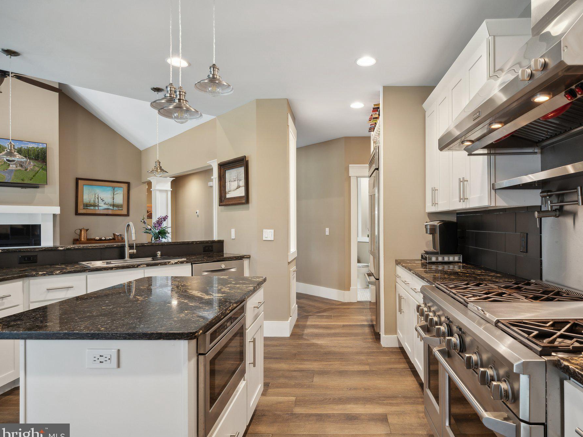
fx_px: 337
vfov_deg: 66.0
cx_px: 334
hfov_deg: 81.2
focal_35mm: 20
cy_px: 223
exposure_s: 1/5
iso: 250
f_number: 7.1
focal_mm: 18
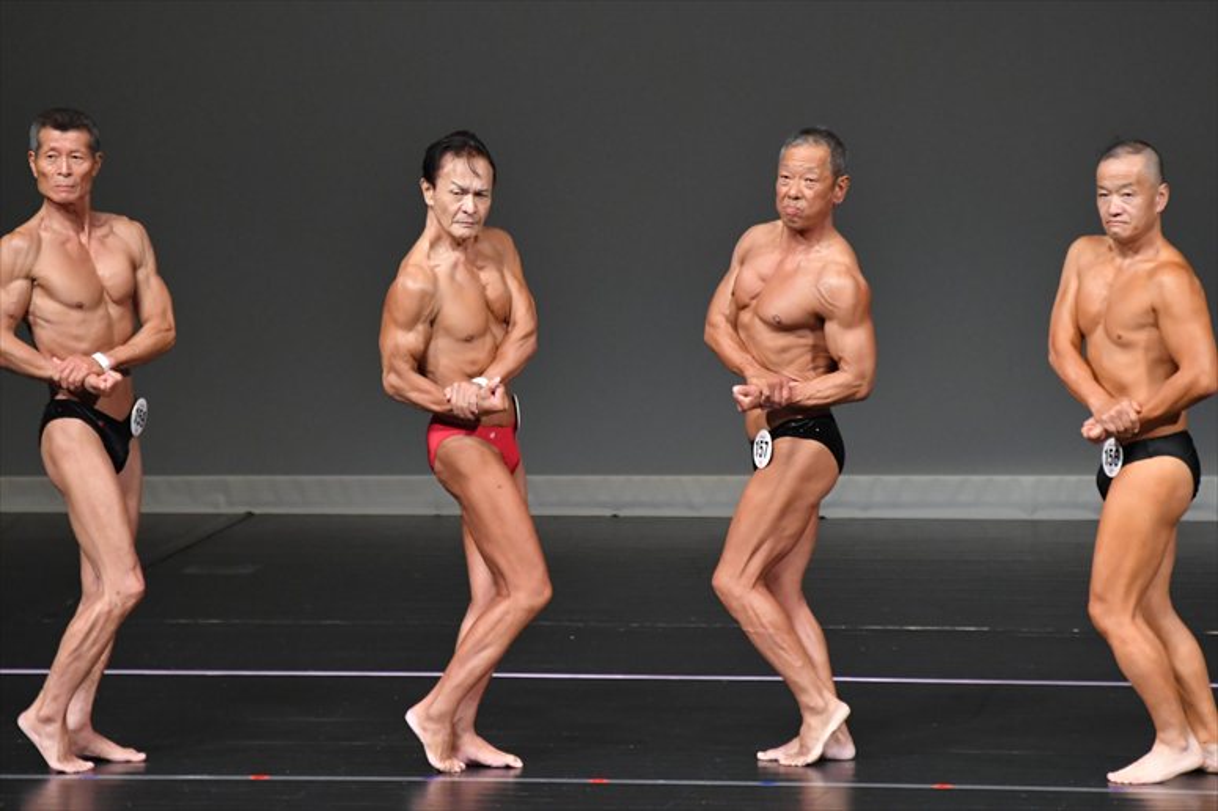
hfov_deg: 6.0
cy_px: 406
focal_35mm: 345
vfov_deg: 4.0
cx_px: 609
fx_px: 11667
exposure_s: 1/400
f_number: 5.6
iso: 4000
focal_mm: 230
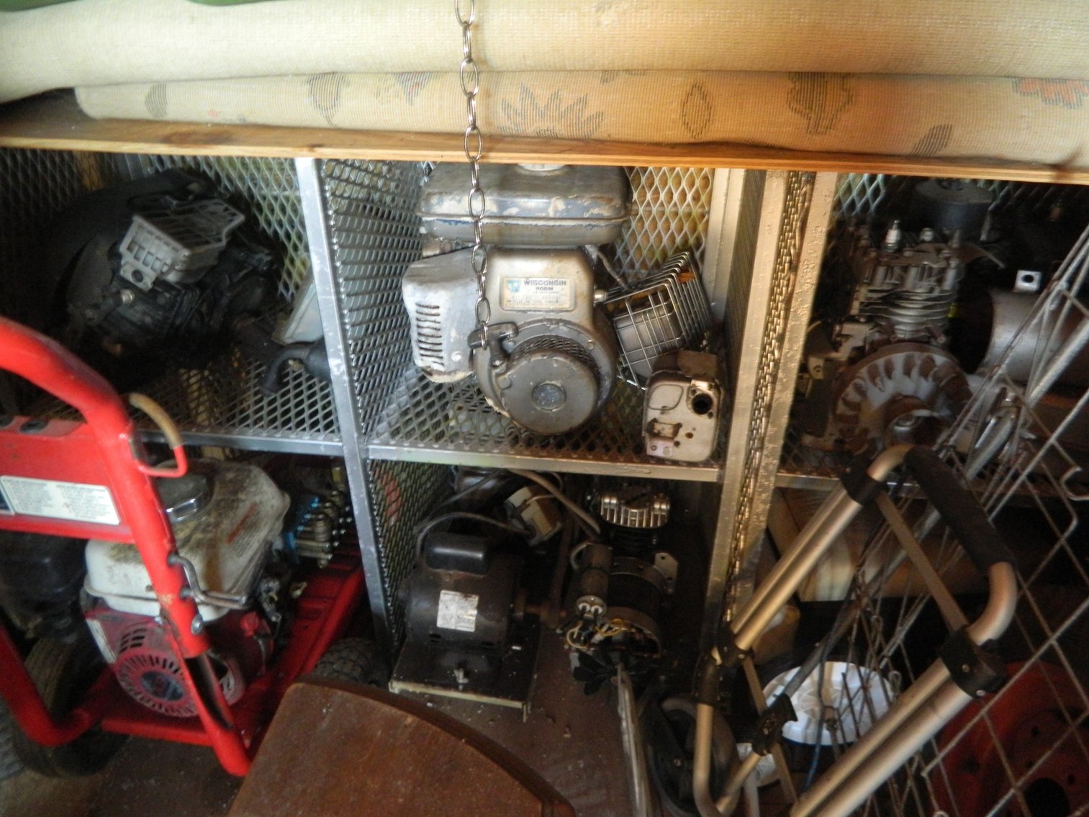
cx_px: 544
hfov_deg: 69.4
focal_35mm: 25
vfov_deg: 54.9
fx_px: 787
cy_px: 408
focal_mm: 4.5
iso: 400
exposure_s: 1/6
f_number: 3.1
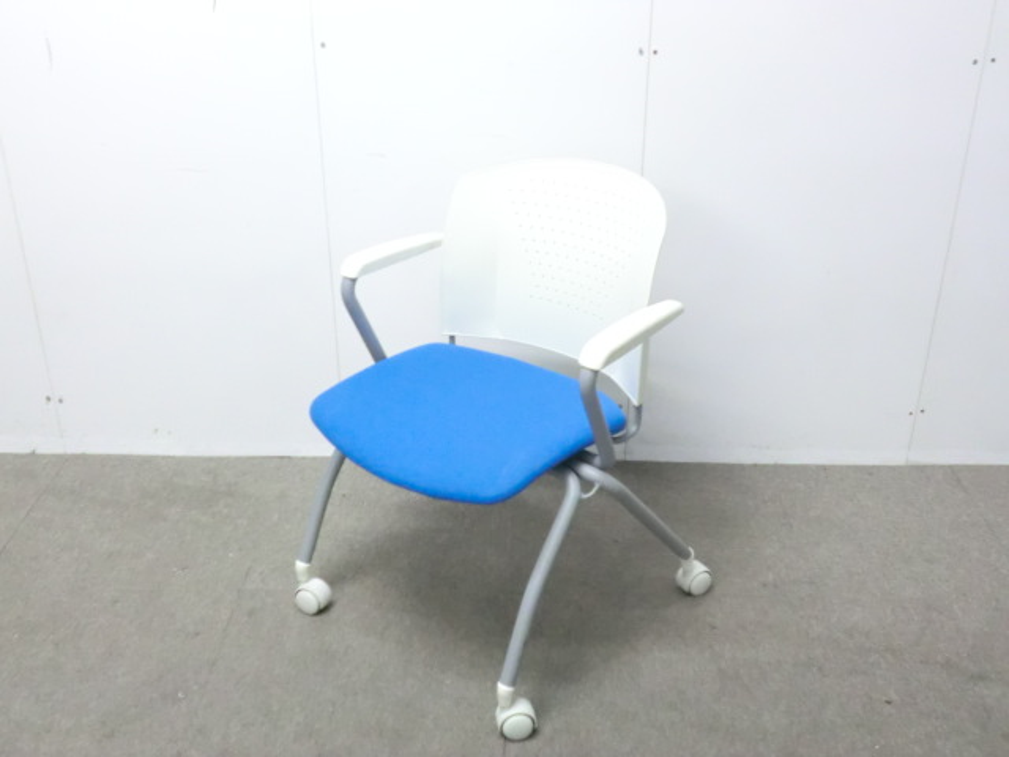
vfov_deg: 37.7
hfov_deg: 49.0
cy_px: 378
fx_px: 1108
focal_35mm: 38
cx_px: 504
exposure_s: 1/30
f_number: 3.9
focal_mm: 6.9
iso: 800
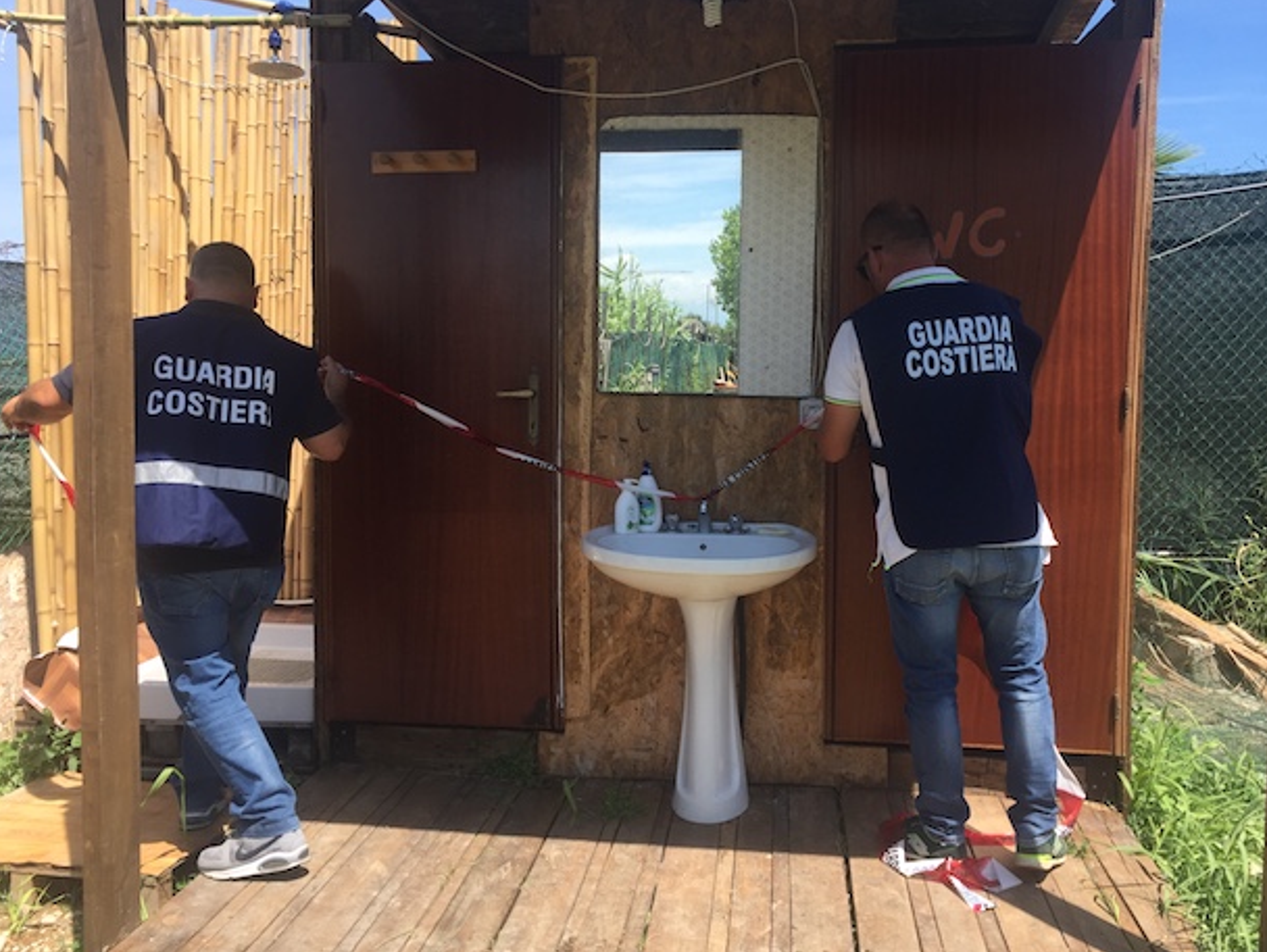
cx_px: 675
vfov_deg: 45.5
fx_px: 1136
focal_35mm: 31
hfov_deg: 58.3
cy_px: 462
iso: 32
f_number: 2.2
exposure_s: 1/1014
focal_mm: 4.15
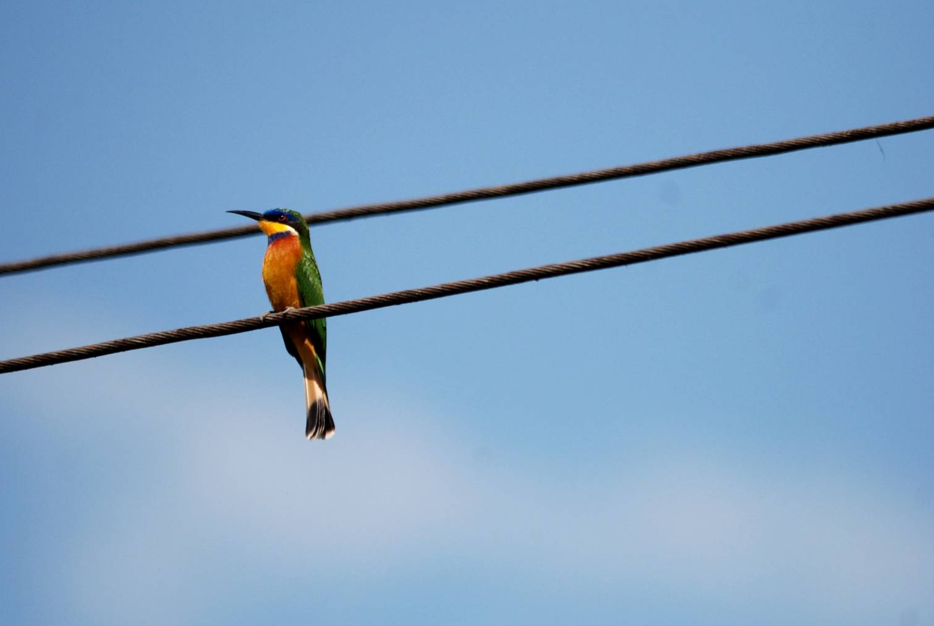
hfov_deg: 2.6
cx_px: 450
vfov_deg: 1.7
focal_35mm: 794
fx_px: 20628
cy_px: 331
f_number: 6.3
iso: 200
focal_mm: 500
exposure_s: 1/800
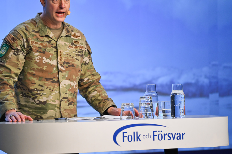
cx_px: 102
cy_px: 63
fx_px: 1610
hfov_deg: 8.2
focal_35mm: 250
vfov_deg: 5.5
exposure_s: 1/250
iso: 1000
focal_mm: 185
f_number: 2.8
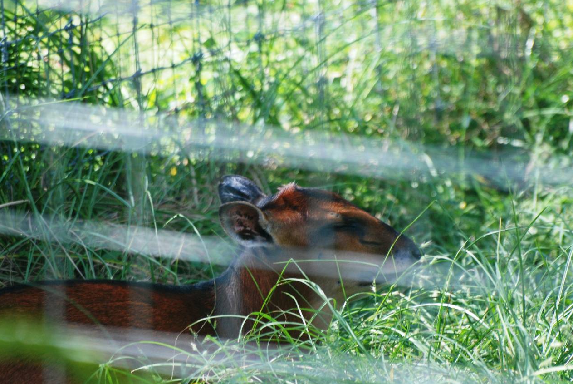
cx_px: 267
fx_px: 9085
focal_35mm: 570
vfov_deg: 2.4
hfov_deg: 3.6
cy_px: 232
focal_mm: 300
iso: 400
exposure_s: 1/200
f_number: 5.6
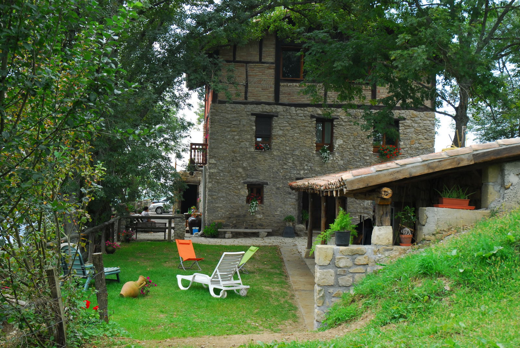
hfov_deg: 38.8
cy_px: 174
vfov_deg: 26.6
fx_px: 738
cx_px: 260
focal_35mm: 51
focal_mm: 34
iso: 125
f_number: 5.6
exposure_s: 1/100
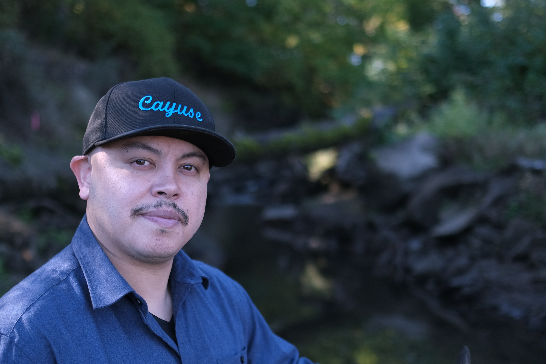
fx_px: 773
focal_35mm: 51
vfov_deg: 26.4
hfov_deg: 38.8
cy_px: 234
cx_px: 243
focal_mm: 23
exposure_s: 1/800
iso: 160
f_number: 1.4
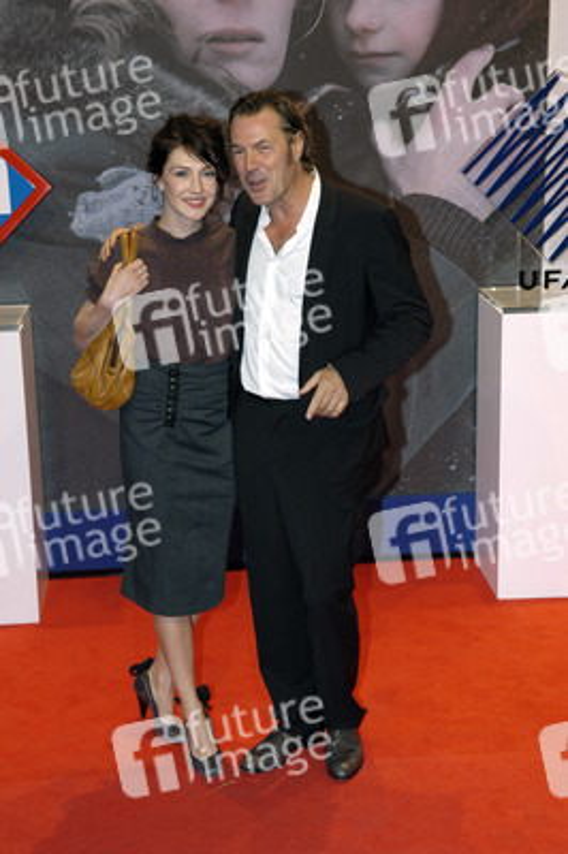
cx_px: 284
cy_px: 427
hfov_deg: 20.6
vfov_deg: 30.5
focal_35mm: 66
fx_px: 1565
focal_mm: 44
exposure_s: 1/100
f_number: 5.6
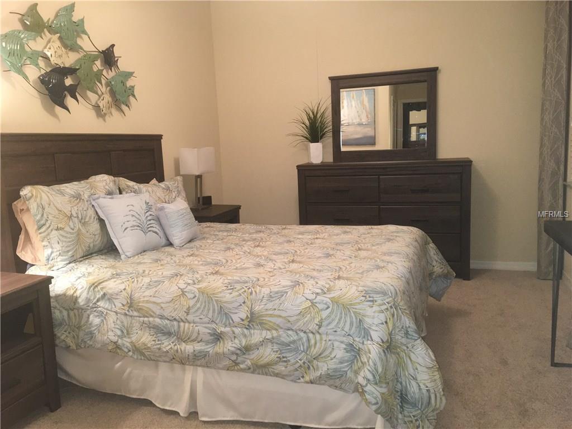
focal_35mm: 29
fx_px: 479
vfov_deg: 48.2
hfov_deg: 61.7
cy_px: 214
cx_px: 286
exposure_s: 1/16
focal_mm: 4.15
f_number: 2.2
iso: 125
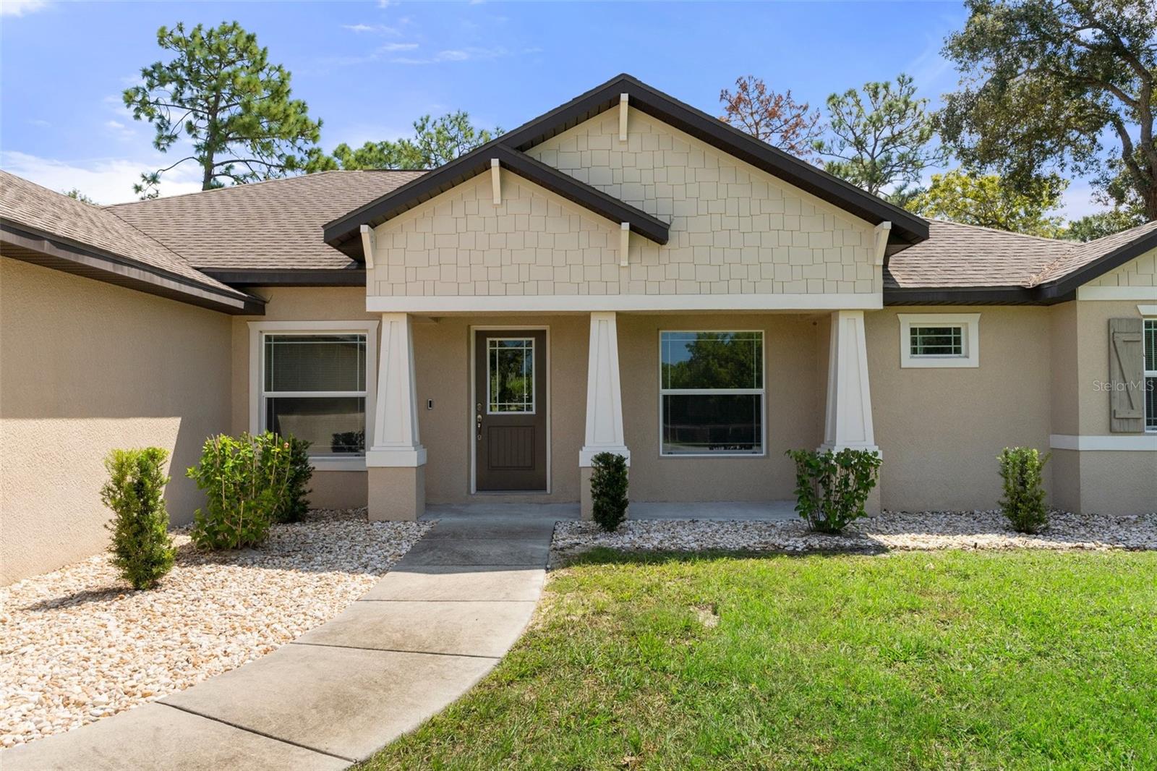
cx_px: 578
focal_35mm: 24
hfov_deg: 73.8
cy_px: 386
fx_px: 771
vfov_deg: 53.1
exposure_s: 1/400
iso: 400
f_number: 8
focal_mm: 16
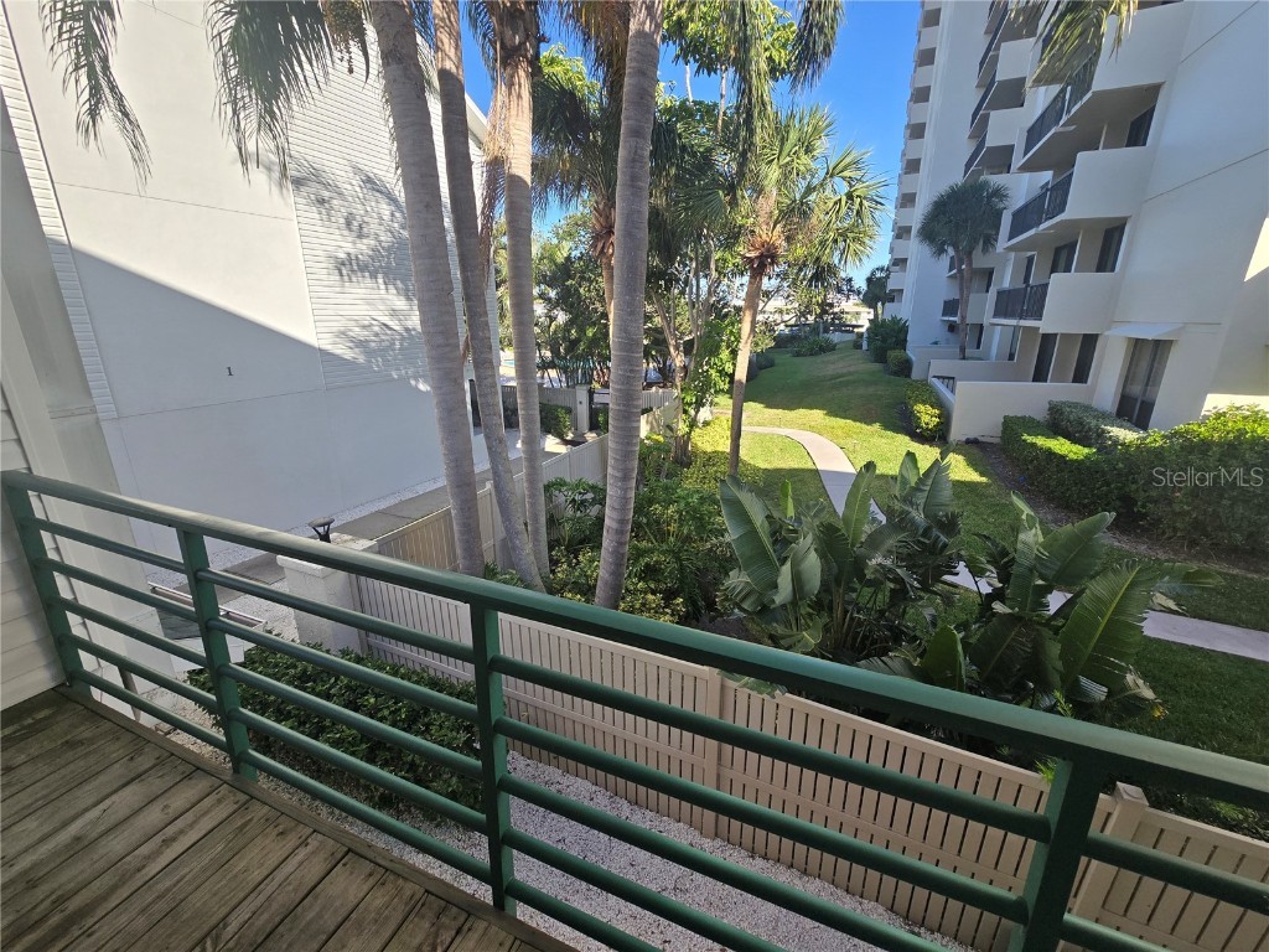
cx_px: 634
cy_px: 476
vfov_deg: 89.9
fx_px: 477
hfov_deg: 106.2
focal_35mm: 13
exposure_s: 1/1050
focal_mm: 2.2
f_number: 2.2
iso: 50
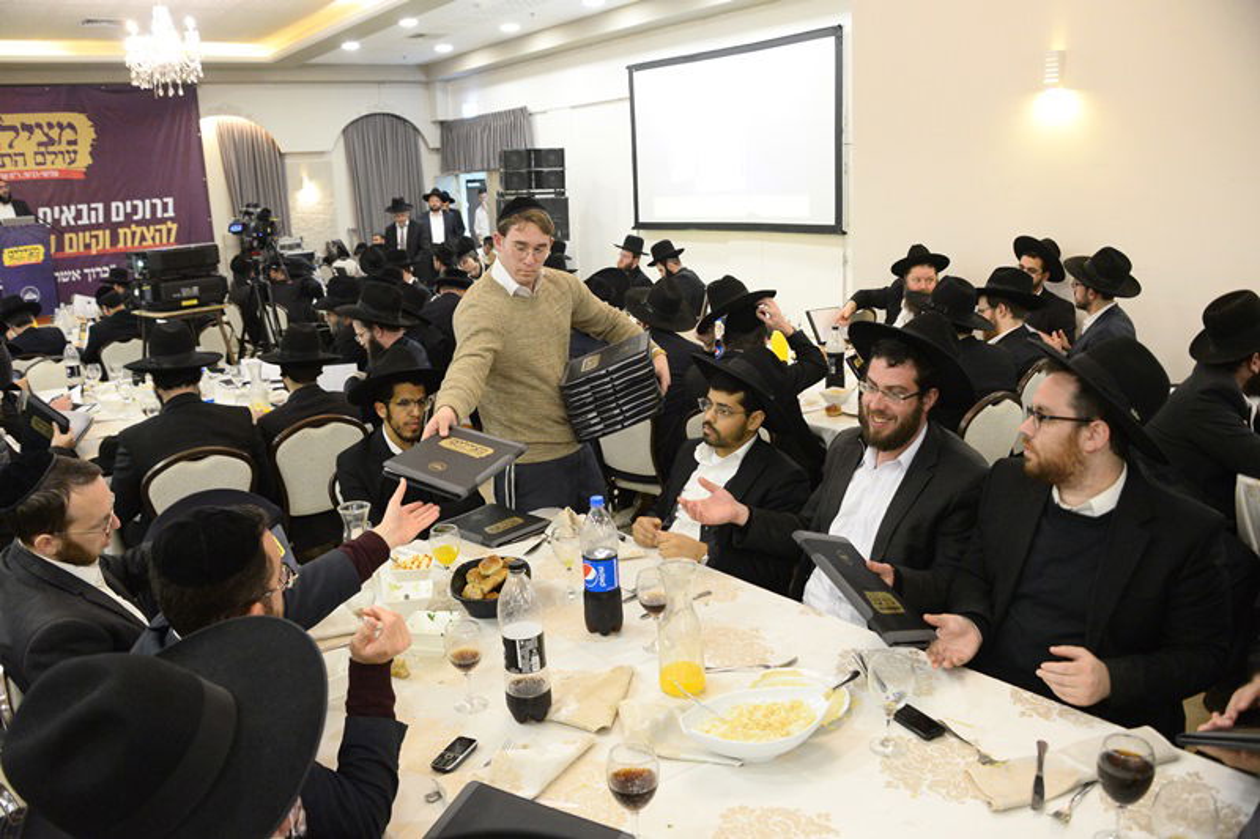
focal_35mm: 28
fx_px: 980
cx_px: 630
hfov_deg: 65.5
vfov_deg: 46.4
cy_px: 420
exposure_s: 1/60
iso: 4000
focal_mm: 28
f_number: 5
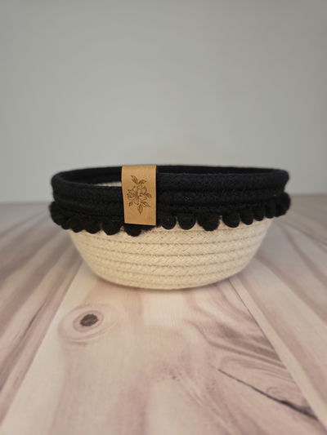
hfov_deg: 58.9
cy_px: 218
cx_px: 164
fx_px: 290
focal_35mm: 23
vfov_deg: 73.9
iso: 64
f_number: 1.7
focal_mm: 6.3
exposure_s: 1/50
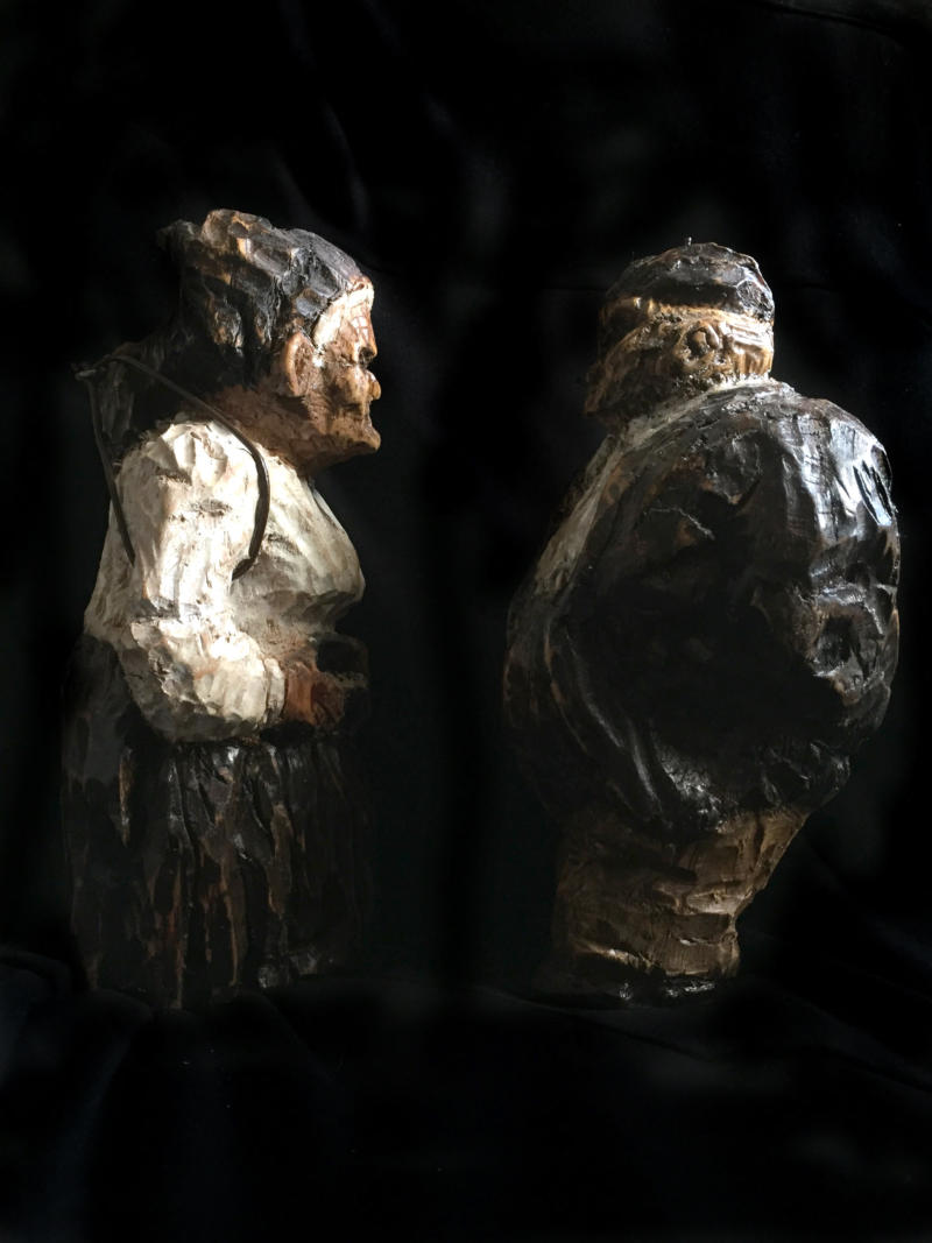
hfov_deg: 48.2
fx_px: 1041
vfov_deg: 61.7
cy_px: 622
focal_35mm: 29
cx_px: 466
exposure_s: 1/33
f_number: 2.2
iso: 125
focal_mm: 4.15
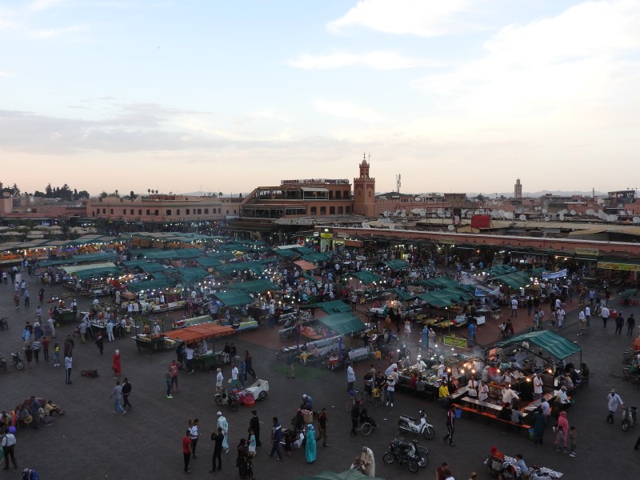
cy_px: 240
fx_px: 555
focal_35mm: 30
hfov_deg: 60.0
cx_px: 320
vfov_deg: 46.8
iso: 100
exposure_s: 1/80
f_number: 3.5
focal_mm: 5.4
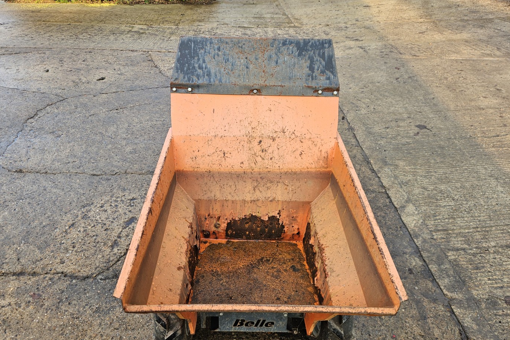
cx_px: 244
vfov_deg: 51.1
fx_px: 354
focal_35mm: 25
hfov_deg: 71.5
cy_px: 199
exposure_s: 1/100
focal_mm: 5.4
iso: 32
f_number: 1.8
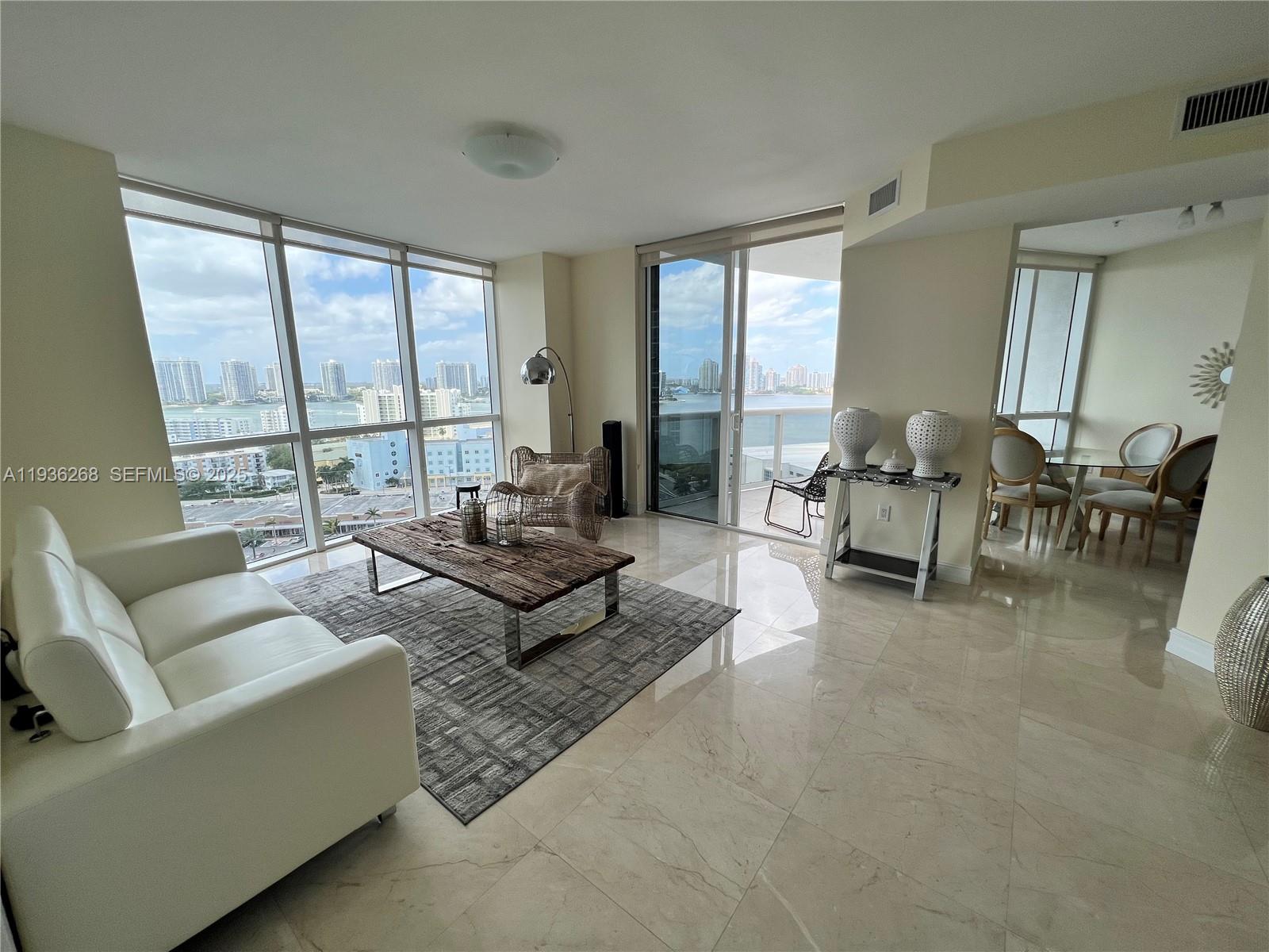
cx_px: 634
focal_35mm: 13
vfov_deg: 89.9
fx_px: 477
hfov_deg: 106.2
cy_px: 476
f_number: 1.8
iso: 32
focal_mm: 1.57
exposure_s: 1/381
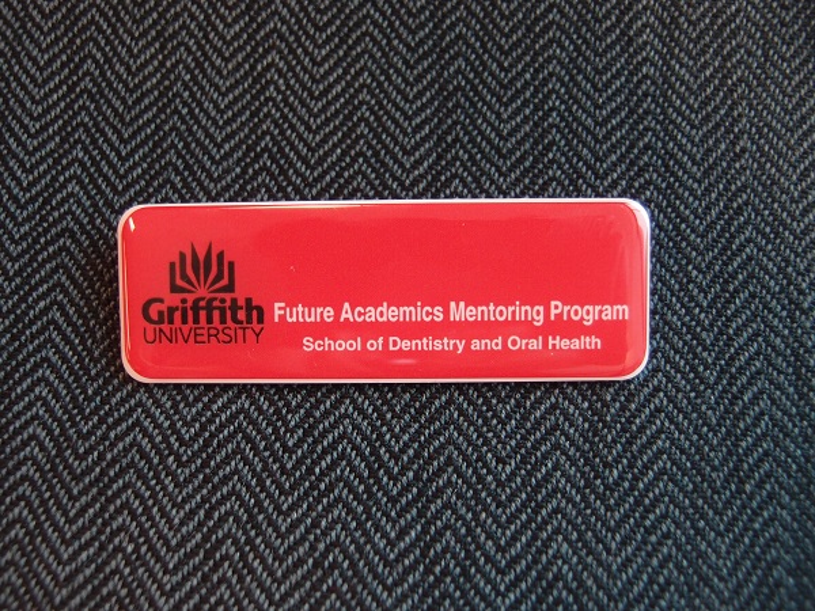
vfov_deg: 49.7
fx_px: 659
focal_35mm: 28
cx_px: 408
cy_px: 306
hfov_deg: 63.4
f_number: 1.8
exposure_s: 1/50
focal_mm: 6
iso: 200
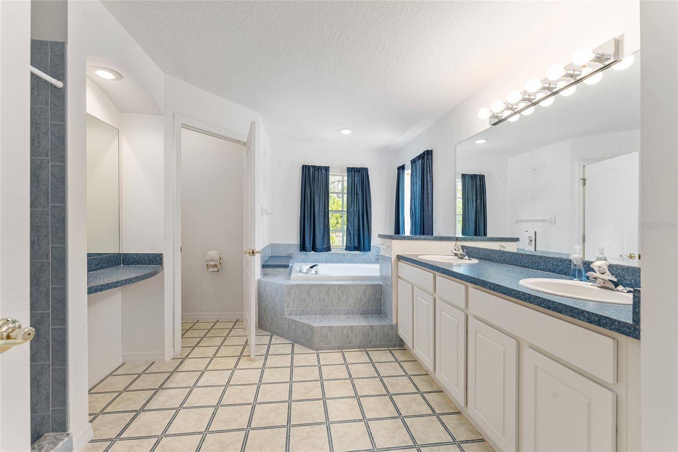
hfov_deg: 104.3
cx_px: 339
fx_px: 264
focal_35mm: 14
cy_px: 226
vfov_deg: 81.2
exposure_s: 1/13
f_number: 7.1
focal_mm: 14
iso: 400
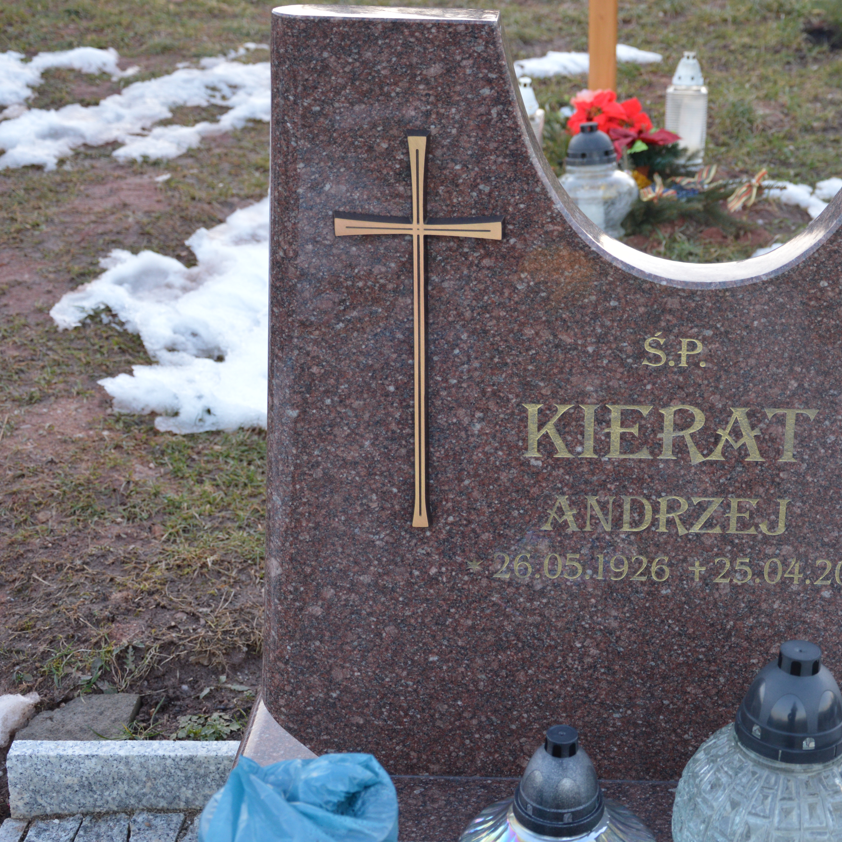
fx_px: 1706
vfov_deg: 27.7
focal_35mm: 62
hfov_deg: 27.5
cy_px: 421
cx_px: 580
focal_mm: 32
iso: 400
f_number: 4.5
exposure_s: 1/80
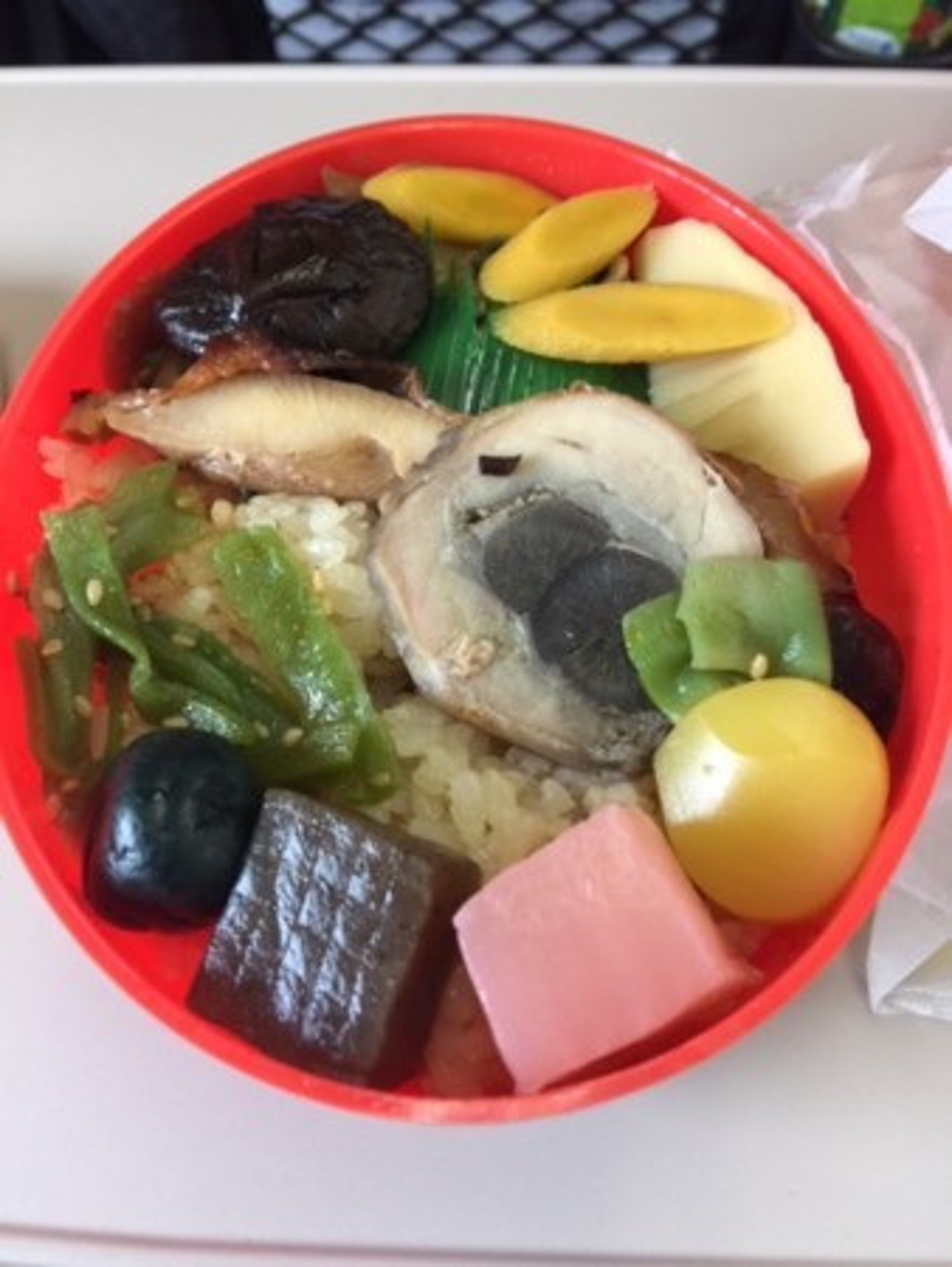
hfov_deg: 48.3
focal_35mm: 29
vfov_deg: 61.6
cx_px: 476
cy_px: 634
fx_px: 1062
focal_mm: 4.15
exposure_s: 1/15
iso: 32
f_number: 2.2
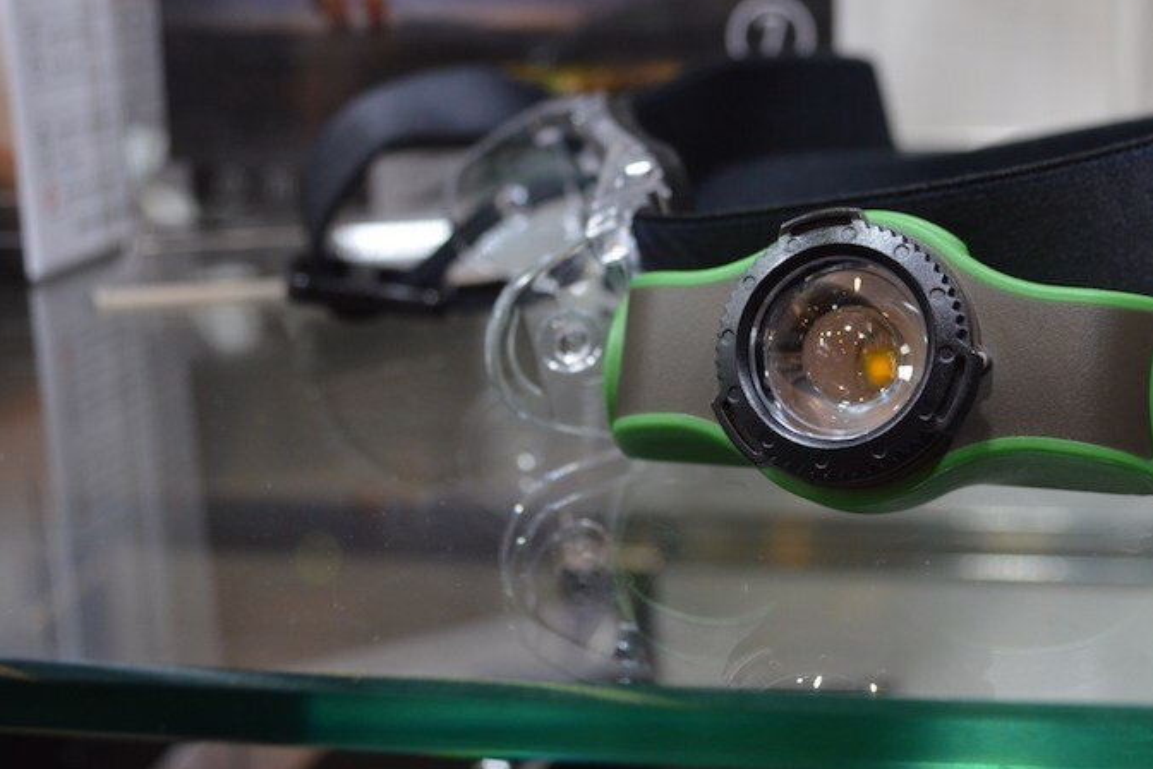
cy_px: 269
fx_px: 1857
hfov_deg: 33.9
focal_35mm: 58
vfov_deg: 23.3
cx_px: 829
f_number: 4.2
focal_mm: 26
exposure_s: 1/30
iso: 400
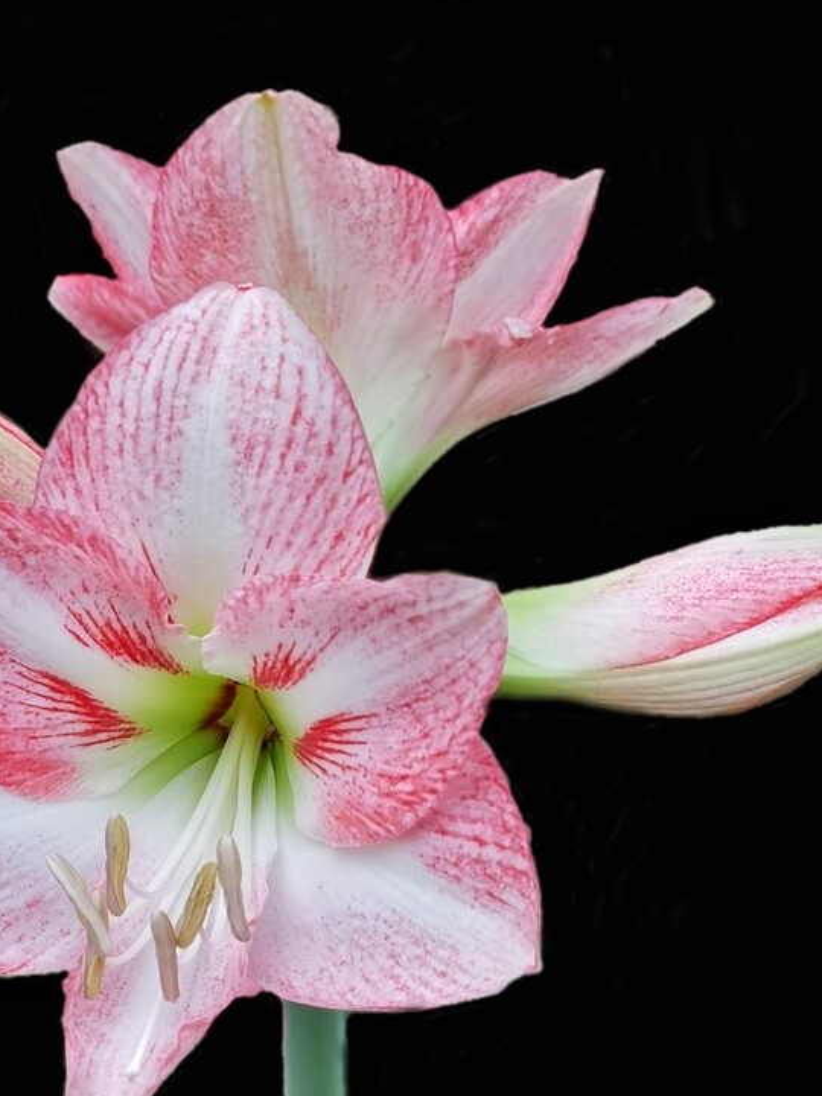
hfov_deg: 16.4
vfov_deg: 21.5
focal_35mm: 90
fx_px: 2850
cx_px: 292
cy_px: 868
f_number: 2.4
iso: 50
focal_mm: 5.56
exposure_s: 1/390
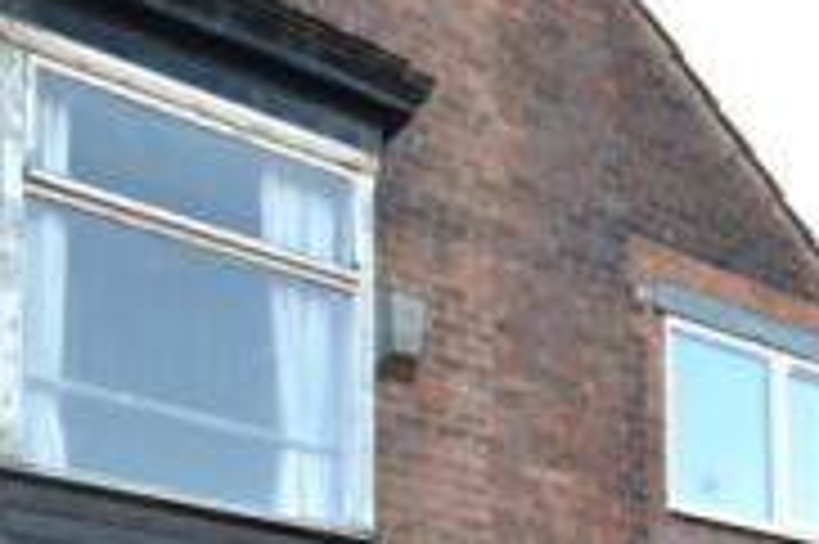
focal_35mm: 54
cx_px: 322
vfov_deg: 20.6
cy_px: 861
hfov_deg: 36.7
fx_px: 1227
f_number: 5
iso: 400
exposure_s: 1/100
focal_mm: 10
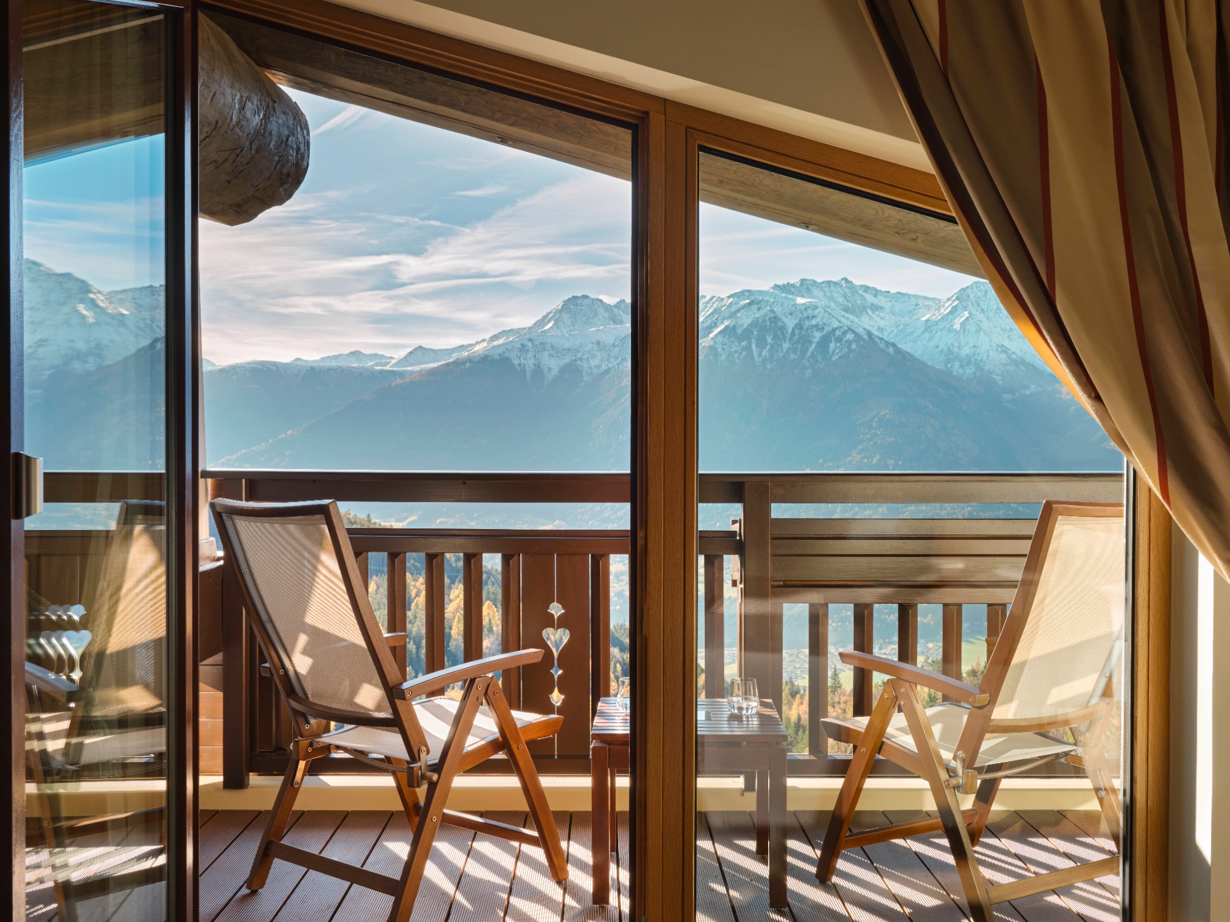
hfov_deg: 51.4
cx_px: 615
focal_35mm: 36
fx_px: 1279
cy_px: 461
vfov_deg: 39.6
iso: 400
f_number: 16
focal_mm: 45.7
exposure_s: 1/15
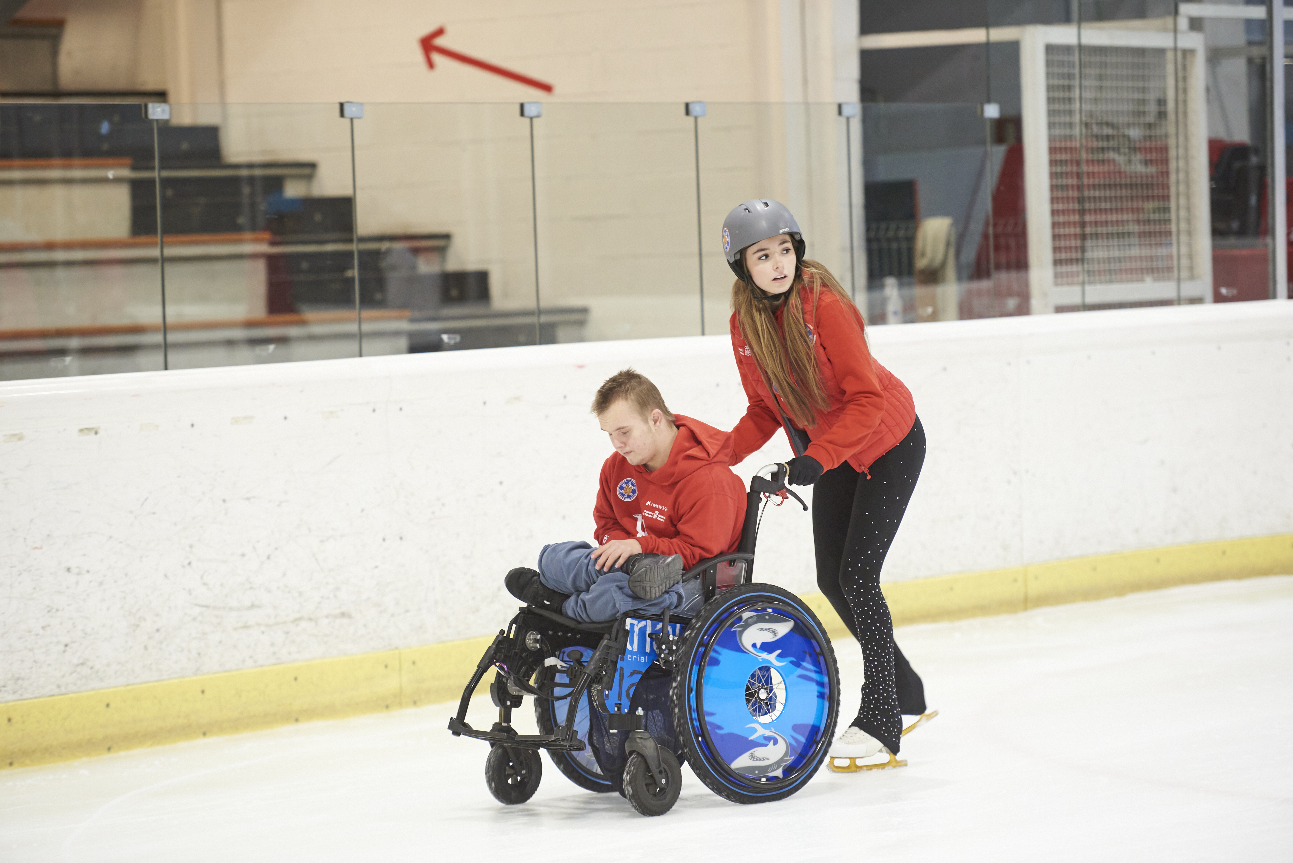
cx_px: 646
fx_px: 5389
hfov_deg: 13.7
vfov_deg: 9.2
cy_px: 432
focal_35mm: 150
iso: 2500
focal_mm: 150
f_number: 2.8
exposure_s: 1/250
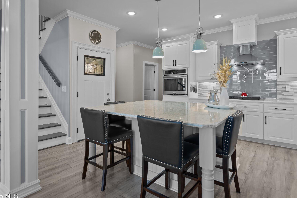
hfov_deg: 84.0
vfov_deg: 61.8
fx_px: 165
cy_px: 90
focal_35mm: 20
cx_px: 143
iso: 400
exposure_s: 1/13
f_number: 4
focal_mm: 17
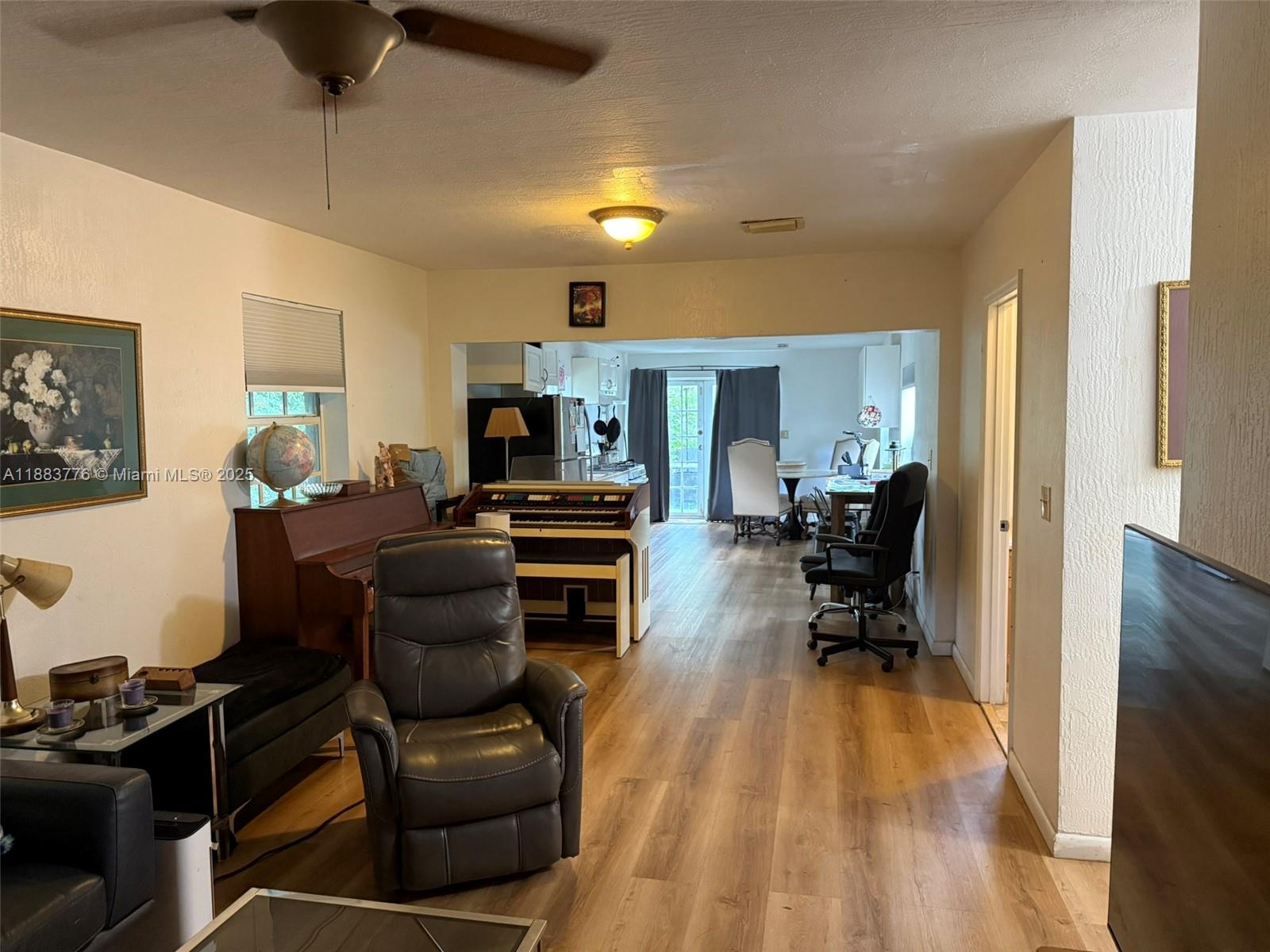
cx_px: 635
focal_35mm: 24
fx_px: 881
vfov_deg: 56.8
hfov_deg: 71.6
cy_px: 476
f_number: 1.78
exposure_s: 1/60
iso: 640
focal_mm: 6.76
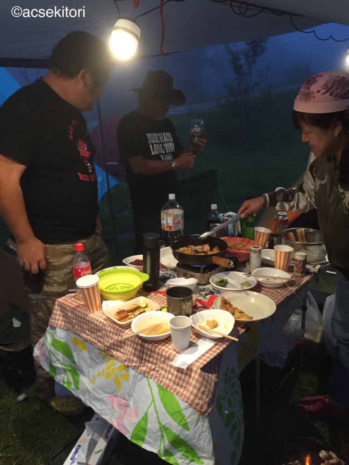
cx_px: 174
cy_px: 232
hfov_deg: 48.2
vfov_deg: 61.7
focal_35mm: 29
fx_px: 390
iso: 200
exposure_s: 1/30
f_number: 2.2
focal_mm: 4.15
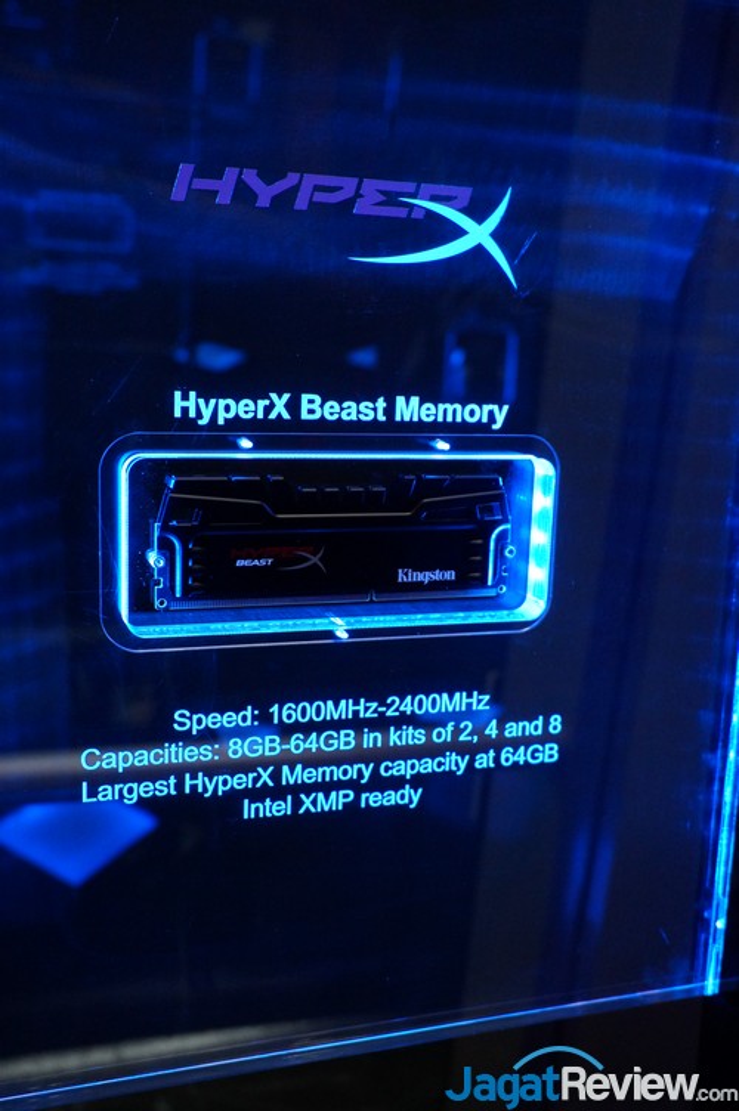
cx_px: 370
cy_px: 556
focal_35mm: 38
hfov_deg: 35.4
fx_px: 1157
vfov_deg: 51.3
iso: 1600
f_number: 4.5
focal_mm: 25
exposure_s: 1/60
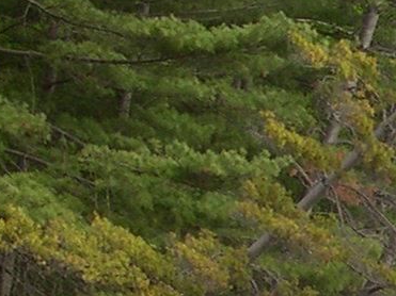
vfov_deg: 6.3
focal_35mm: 233
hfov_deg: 8.1
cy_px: 369
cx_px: 773
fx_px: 2665
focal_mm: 8
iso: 100
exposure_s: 1/98.2
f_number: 7.6
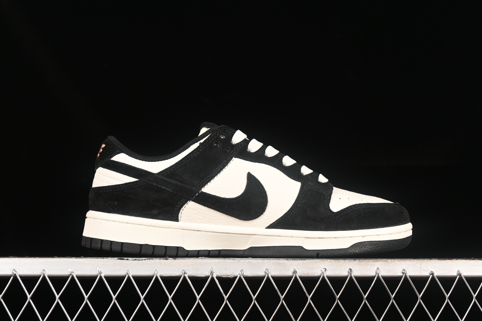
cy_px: 160
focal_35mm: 75
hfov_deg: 27.0
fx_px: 1004
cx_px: 241
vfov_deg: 18.2
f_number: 6.3
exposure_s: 1/60
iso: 160
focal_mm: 50
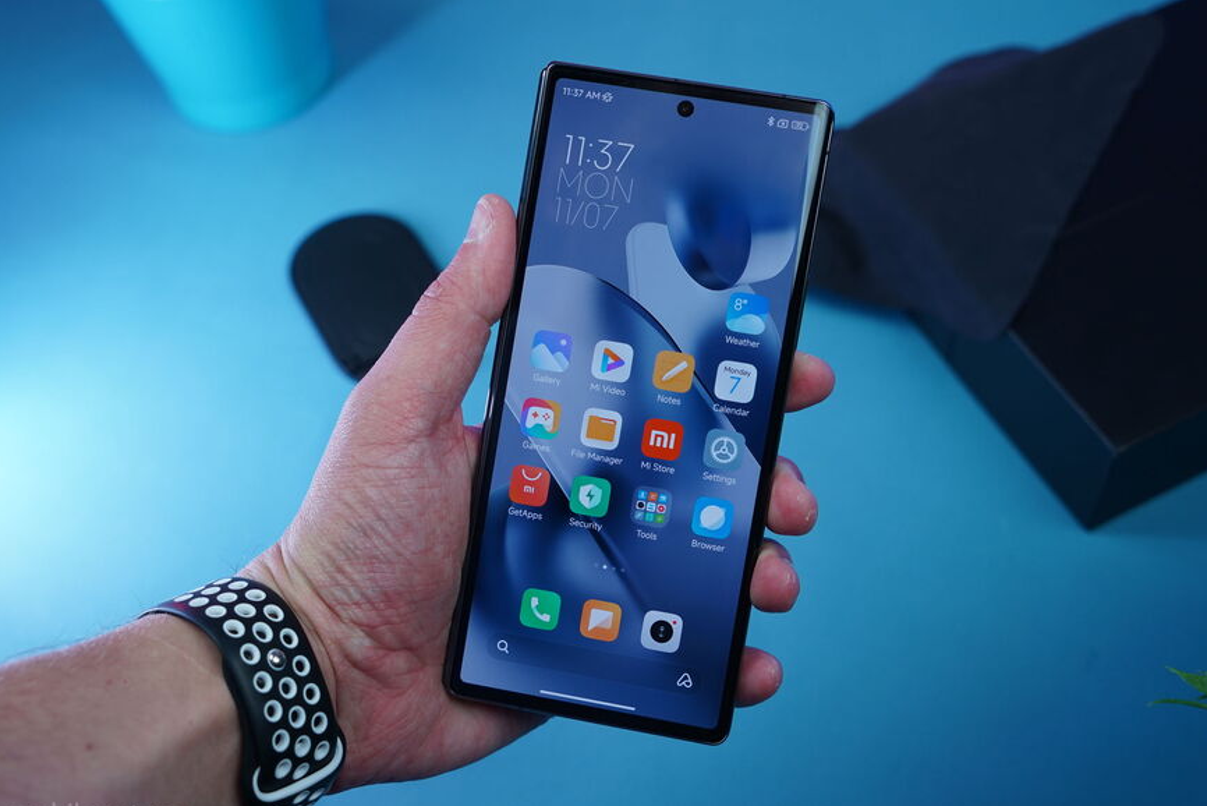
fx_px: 1375
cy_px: 411
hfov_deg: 47.4
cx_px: 597
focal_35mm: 41
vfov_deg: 32.7
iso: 500
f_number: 5.6
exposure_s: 1/125
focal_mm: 37
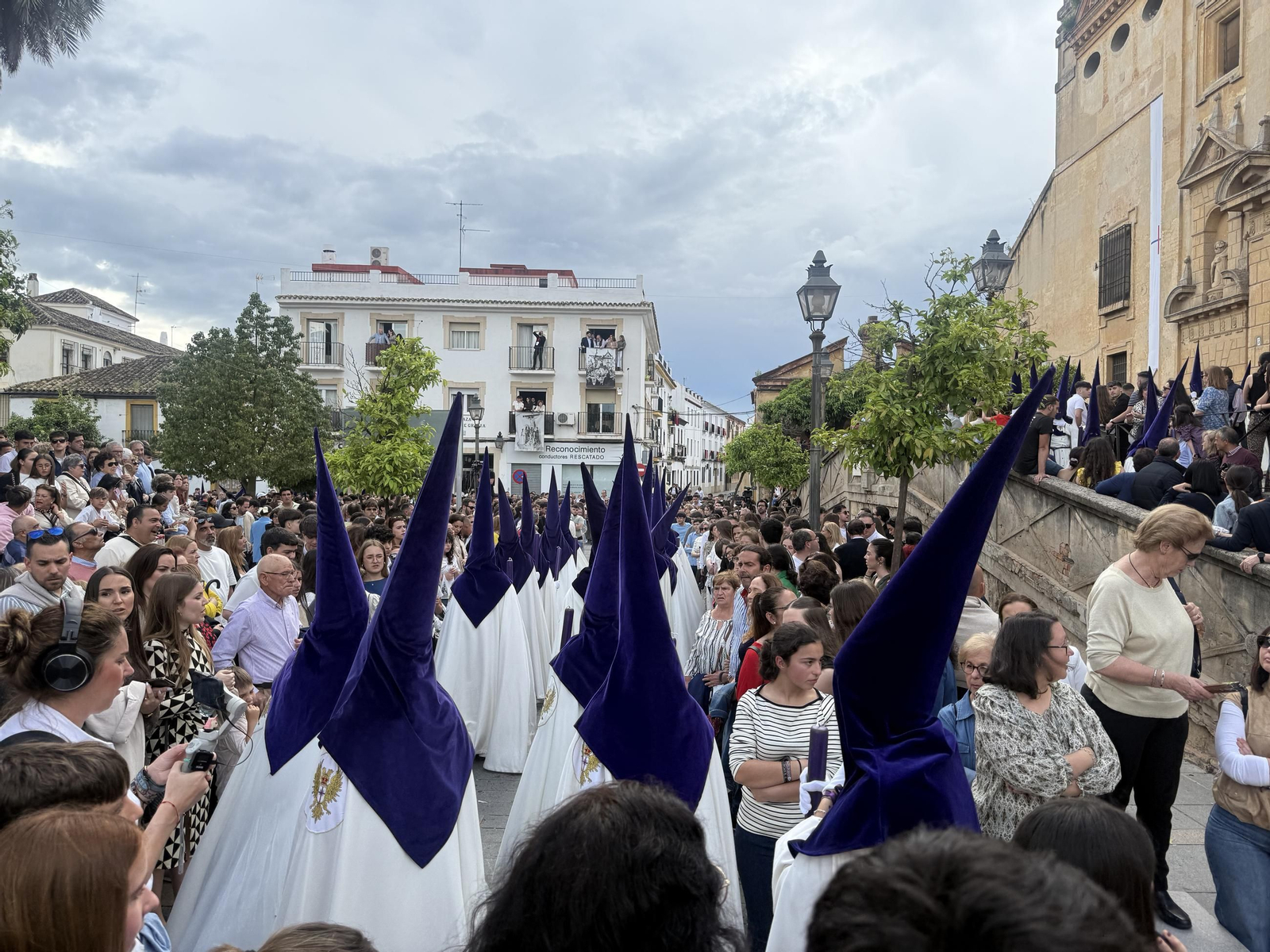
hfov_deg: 71.6
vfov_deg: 56.8
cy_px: 476
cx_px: 635
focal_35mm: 24
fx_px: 881
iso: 100
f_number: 1.78
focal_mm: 6.76
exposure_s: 1/1653
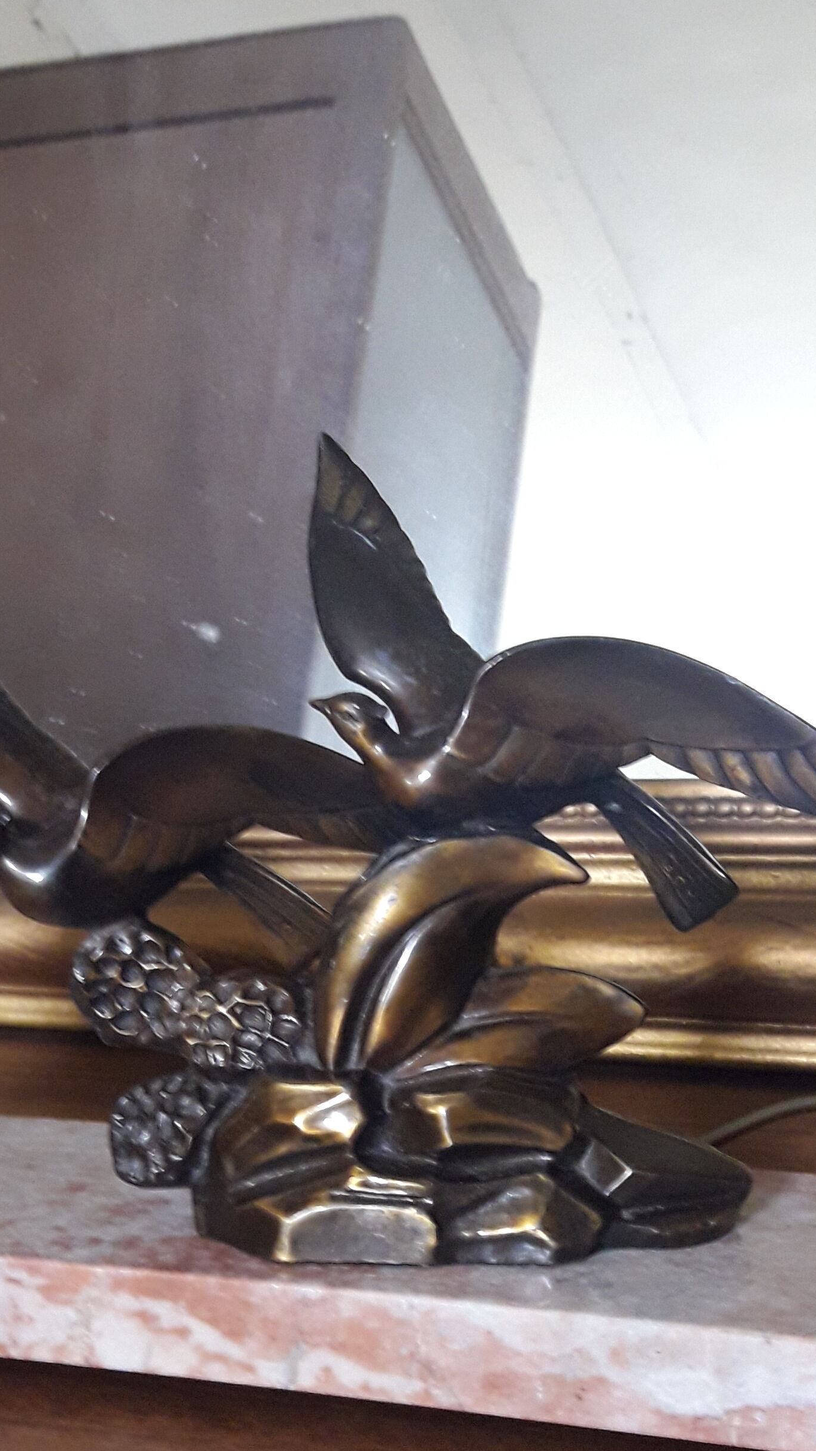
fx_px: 2001
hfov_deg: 23.0
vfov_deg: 39.3
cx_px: 294
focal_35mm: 52
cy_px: 983
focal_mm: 3.7
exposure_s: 1/17
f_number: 1.9
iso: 160
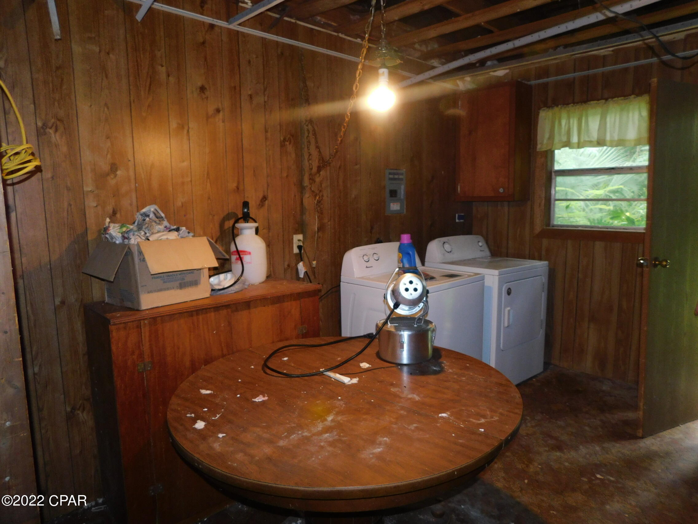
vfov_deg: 58.9
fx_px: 464
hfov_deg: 73.9
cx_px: 349
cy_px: 262
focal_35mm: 23
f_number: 3
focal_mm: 4
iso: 200
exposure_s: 1/30
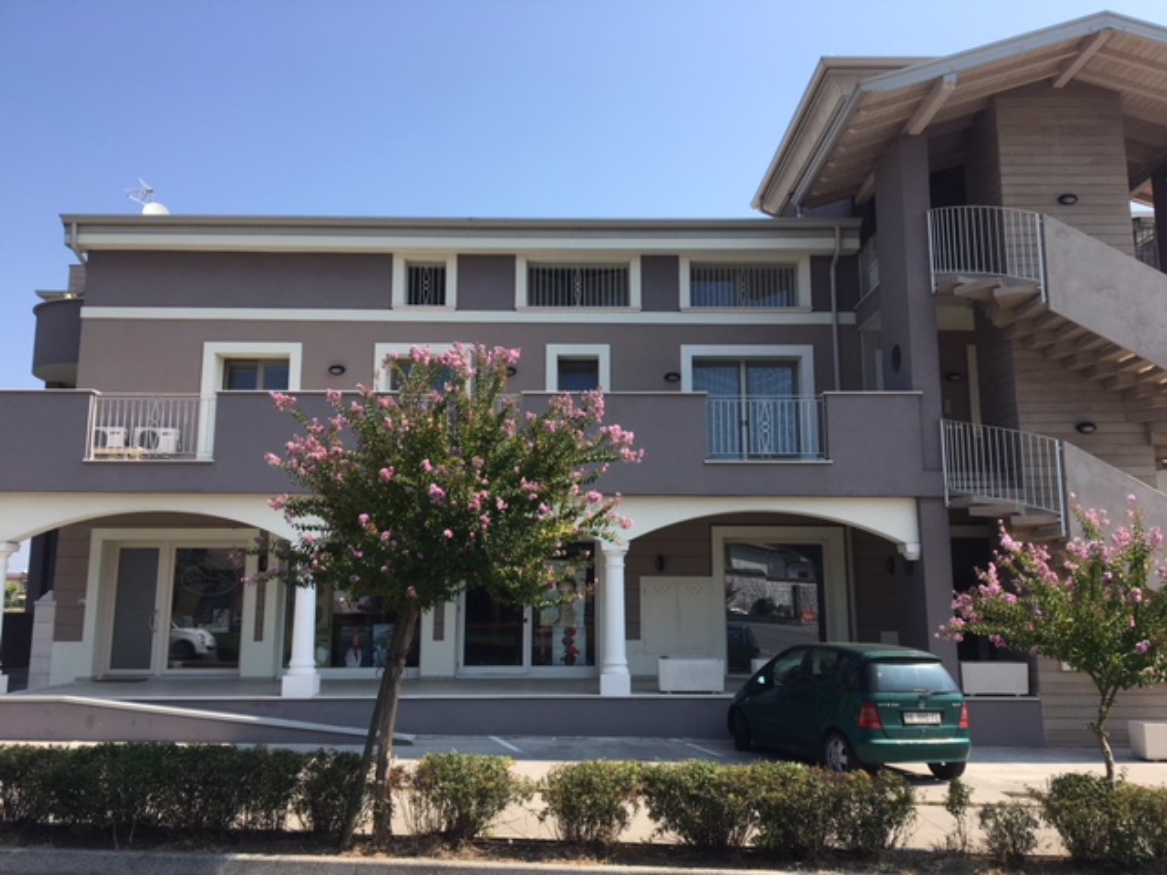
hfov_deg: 61.7
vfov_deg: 48.2
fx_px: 978
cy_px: 438
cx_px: 584
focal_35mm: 29
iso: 25
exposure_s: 1/1399
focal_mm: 4.15
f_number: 2.2
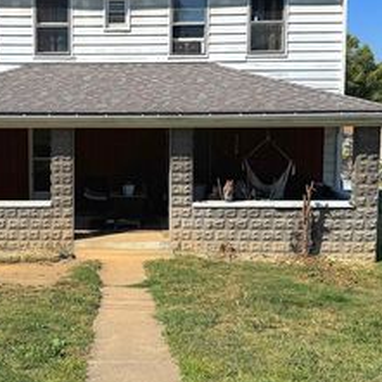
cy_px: 151
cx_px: 104
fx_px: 599
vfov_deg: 35.2
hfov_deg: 34.7
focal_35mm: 48
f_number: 1.78
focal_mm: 6.76
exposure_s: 1/5348
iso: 80
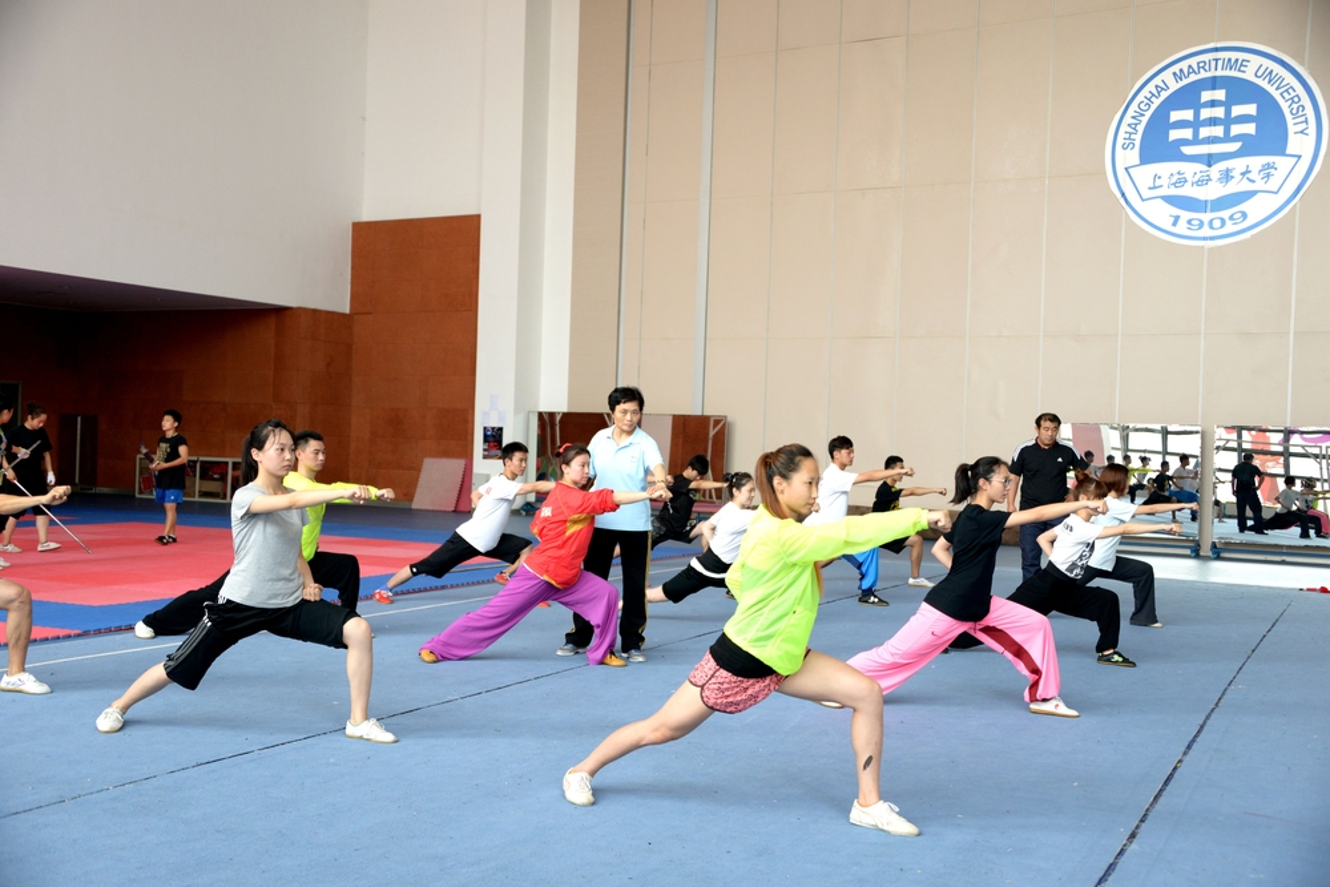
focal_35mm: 38
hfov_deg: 50.7
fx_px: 1404
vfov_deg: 35.1
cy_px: 444
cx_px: 665
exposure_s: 1/200
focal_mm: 38
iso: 1250
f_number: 4
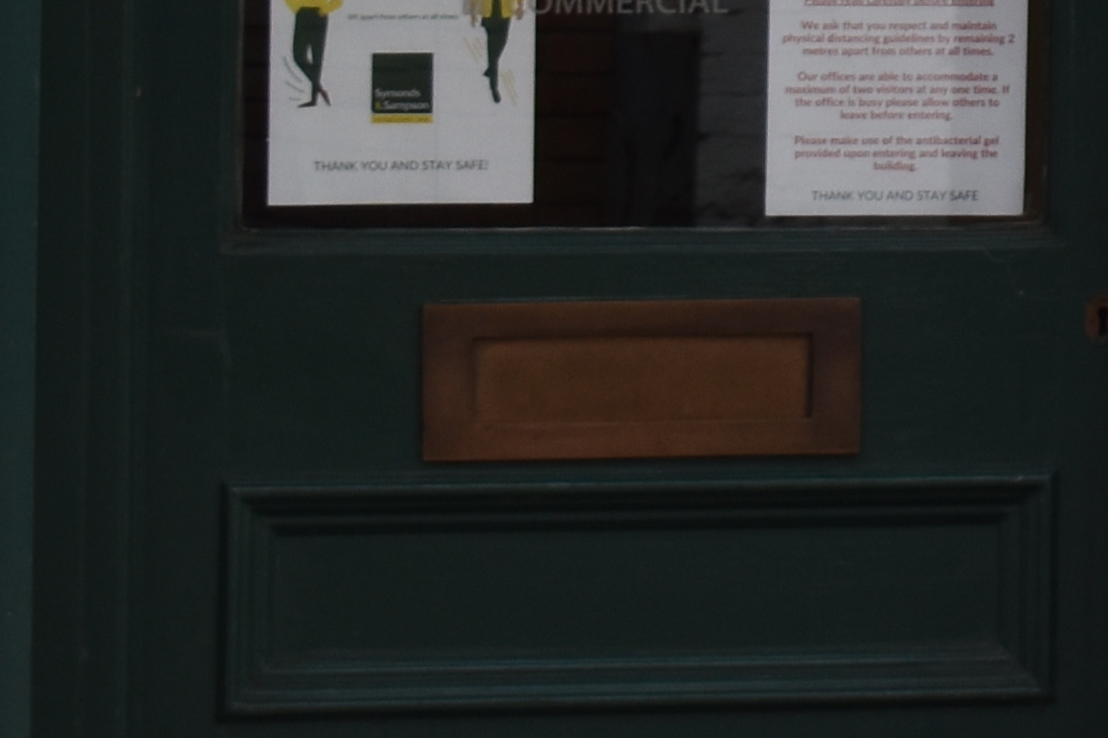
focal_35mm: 357
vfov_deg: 3.8
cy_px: -867
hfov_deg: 5.6
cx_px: 2409
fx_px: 10987
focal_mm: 42
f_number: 7.1
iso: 200
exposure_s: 1/250
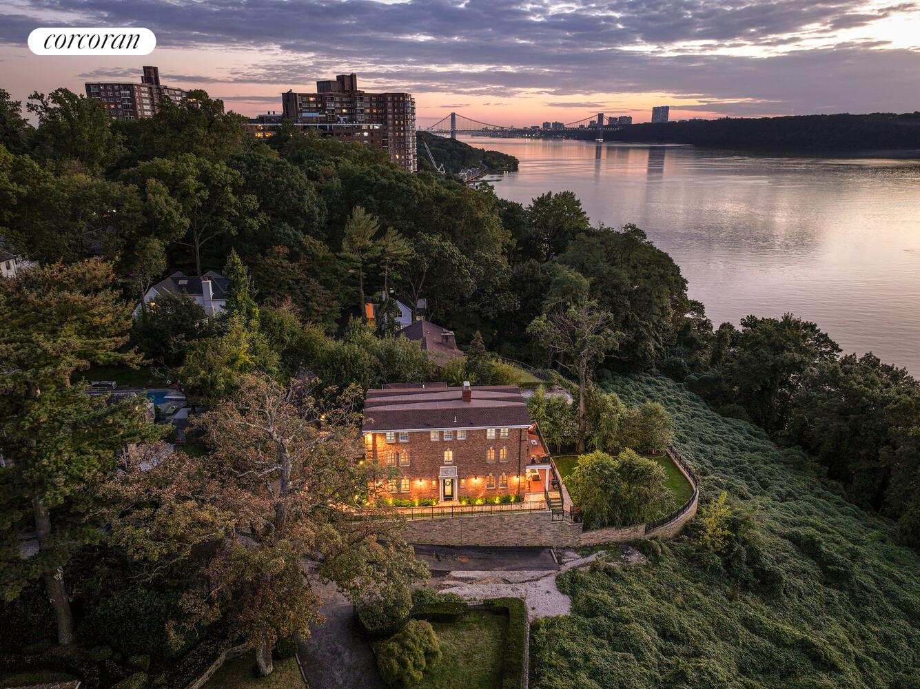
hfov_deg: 71.6
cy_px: 344
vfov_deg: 56.8
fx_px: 638
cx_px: 460
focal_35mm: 24
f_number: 2.8
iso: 100
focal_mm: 12.29
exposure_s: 1/5
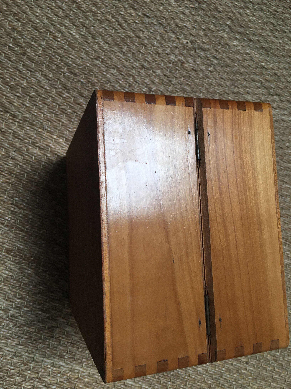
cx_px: 146
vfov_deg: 61.7
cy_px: 194
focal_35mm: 29
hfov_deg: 48.2
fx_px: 325
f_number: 2.2
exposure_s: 1/33
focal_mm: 4.15
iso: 64
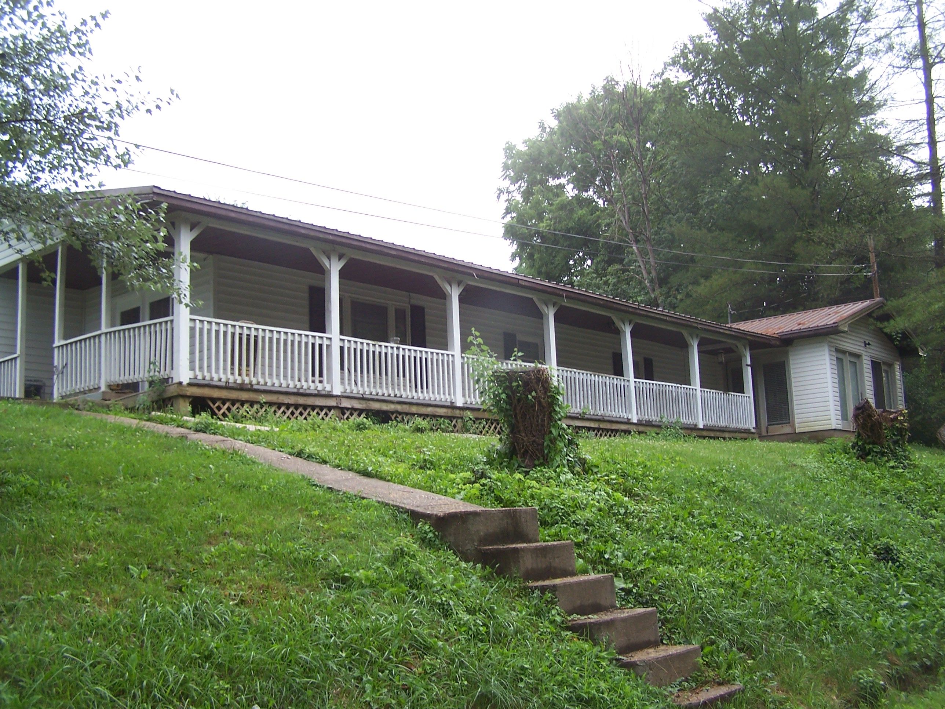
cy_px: 354
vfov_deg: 37.7
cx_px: 472
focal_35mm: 38
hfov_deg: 49.0
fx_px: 1037
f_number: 2.8
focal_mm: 6.3
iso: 80
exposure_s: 1/90
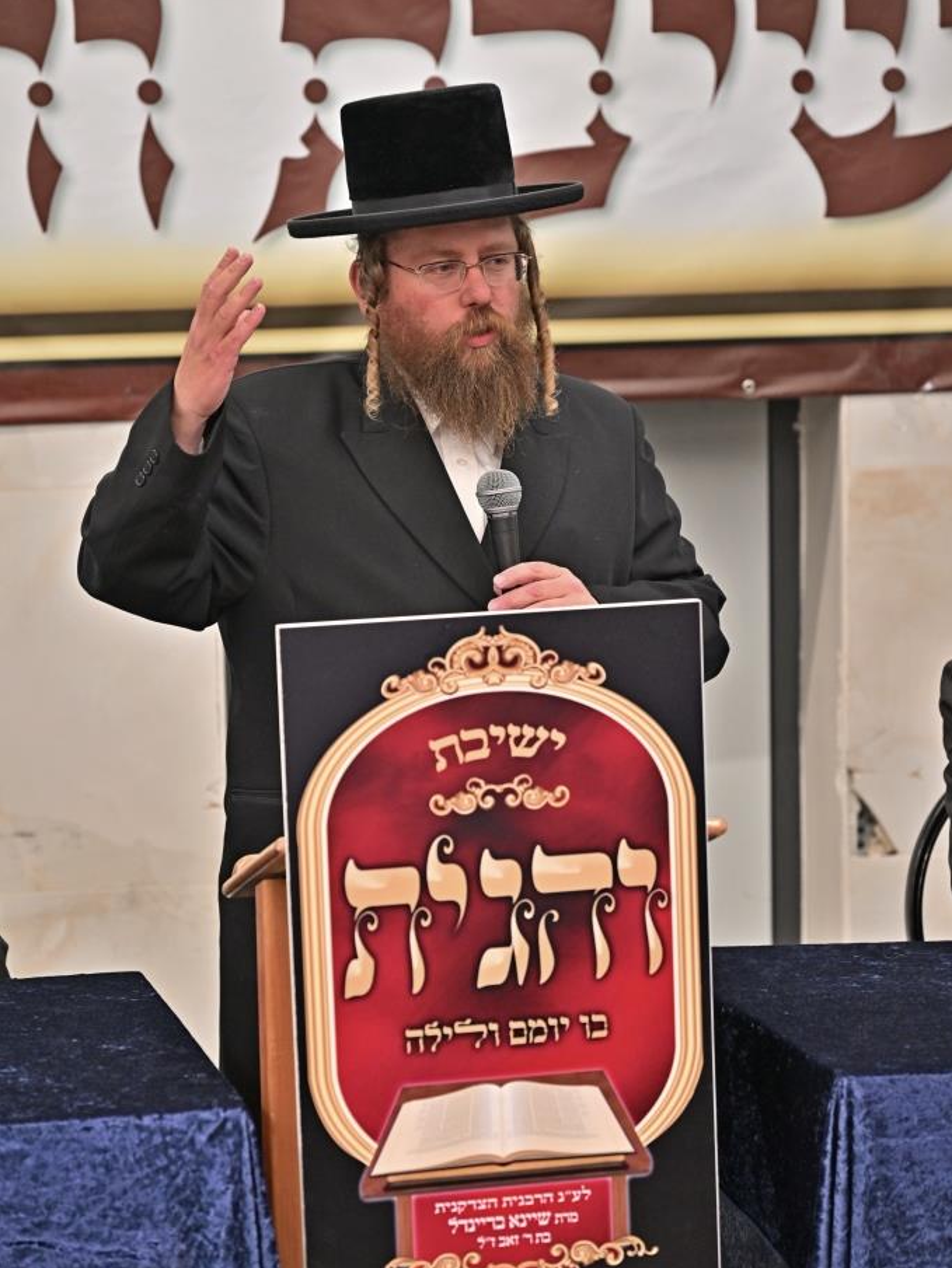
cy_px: 712
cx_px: 477
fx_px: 4069
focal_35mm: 111
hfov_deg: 13.3
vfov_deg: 17.7
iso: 1000
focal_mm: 102
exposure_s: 1/160
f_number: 4
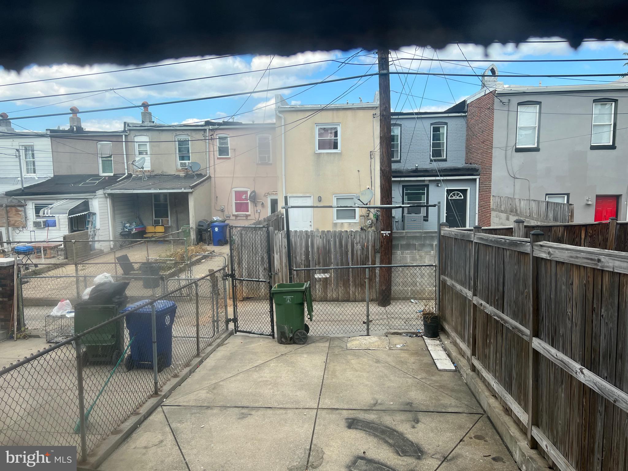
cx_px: 314
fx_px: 472
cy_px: 236
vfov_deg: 53.1
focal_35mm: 26
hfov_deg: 67.3
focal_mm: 5.7
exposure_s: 1/1869
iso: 50
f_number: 1.5
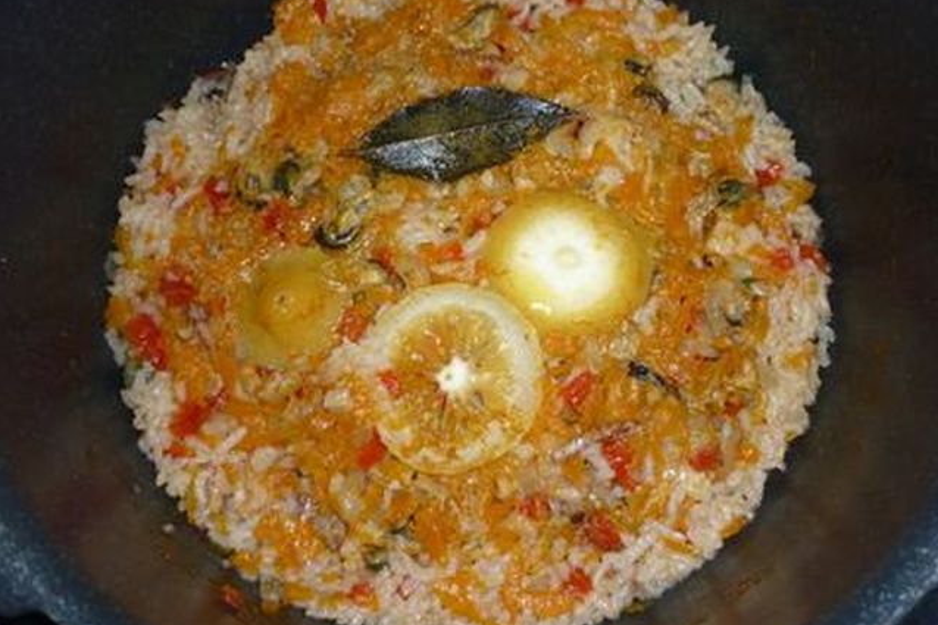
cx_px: 475
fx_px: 912
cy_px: 293
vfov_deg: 37.8
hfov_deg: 54.4
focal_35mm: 35
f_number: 2.8
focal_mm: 5.5
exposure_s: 1/30
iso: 100
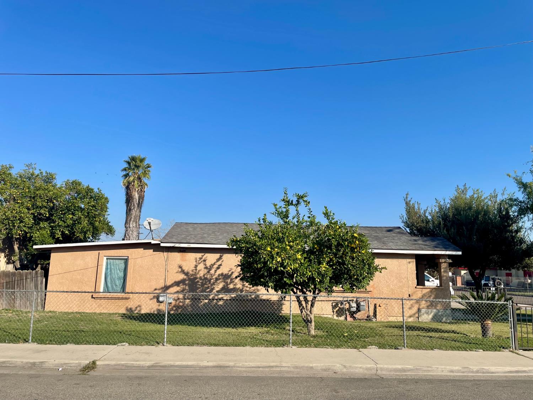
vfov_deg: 53.1
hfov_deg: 67.3
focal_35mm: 26
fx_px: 400
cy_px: 200
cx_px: 266
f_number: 1.6
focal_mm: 4.2
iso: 32
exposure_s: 1/2564
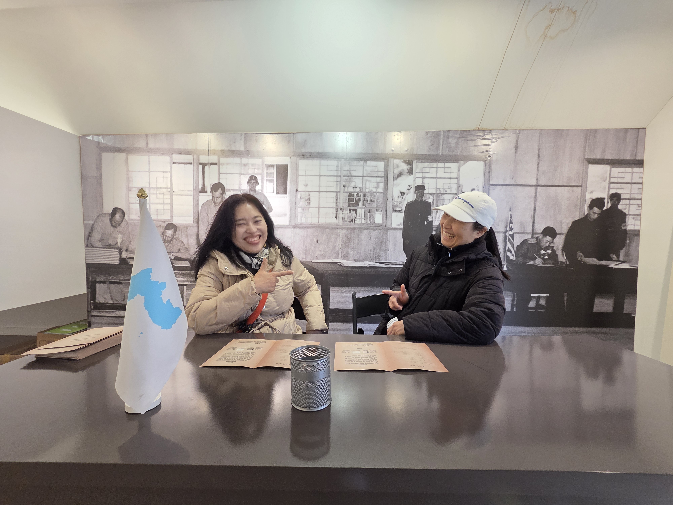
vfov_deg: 89.9
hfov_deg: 106.2
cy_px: 252
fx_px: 253
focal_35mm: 13
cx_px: 336
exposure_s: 1/60
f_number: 2.2
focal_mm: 2.2
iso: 250
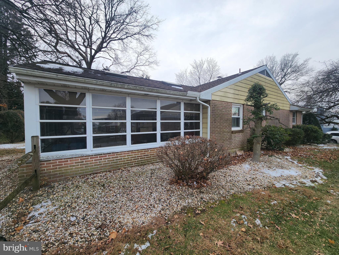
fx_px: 127
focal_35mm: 13
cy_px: 128
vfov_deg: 89.9
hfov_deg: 106.2
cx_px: 170
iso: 50
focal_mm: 2.2
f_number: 2.2
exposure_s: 1/138
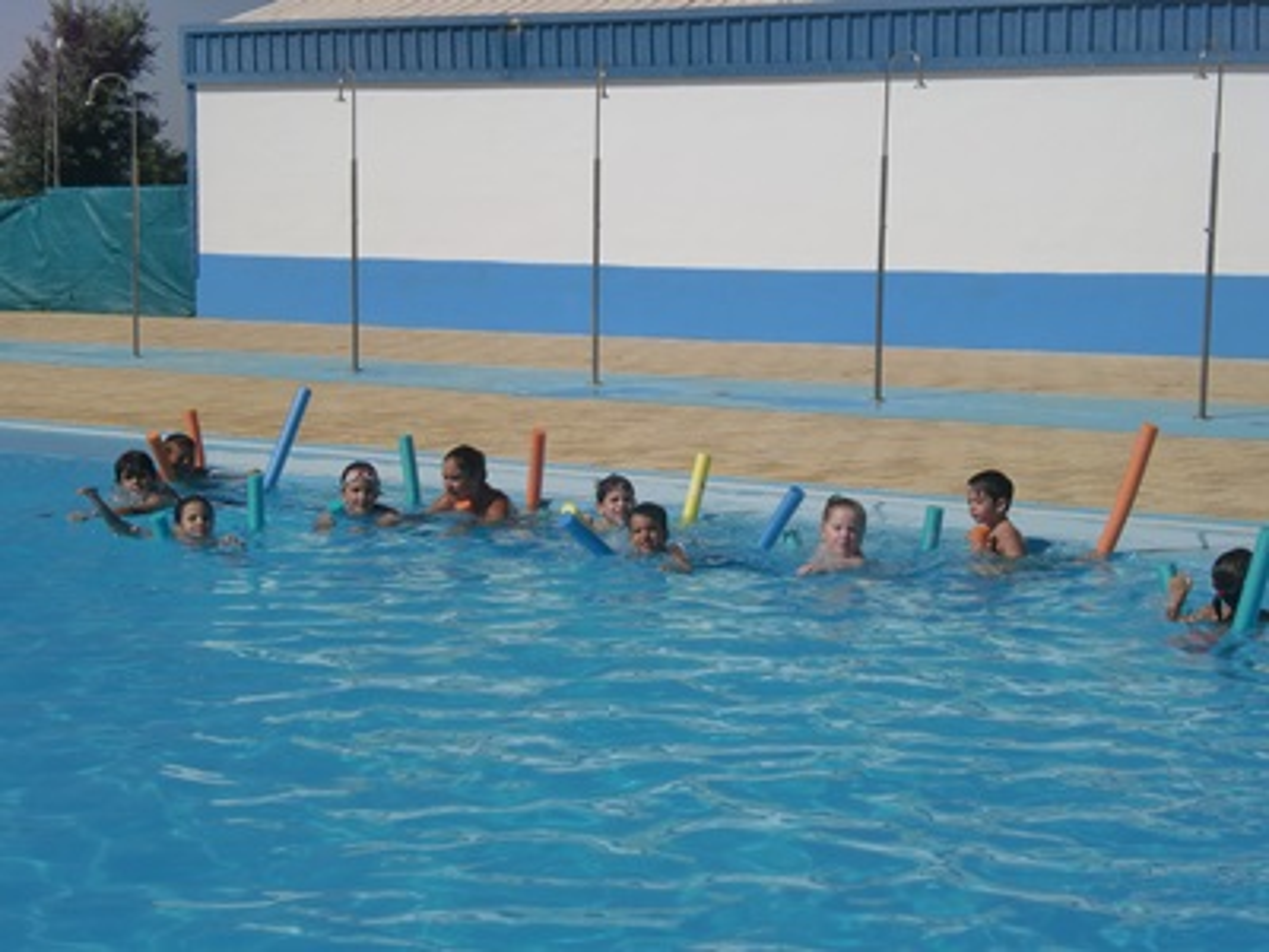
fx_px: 2603
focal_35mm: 71
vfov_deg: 20.7
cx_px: 634
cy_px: 476
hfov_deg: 27.4
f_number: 8
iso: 64
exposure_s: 1/640
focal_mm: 12.47
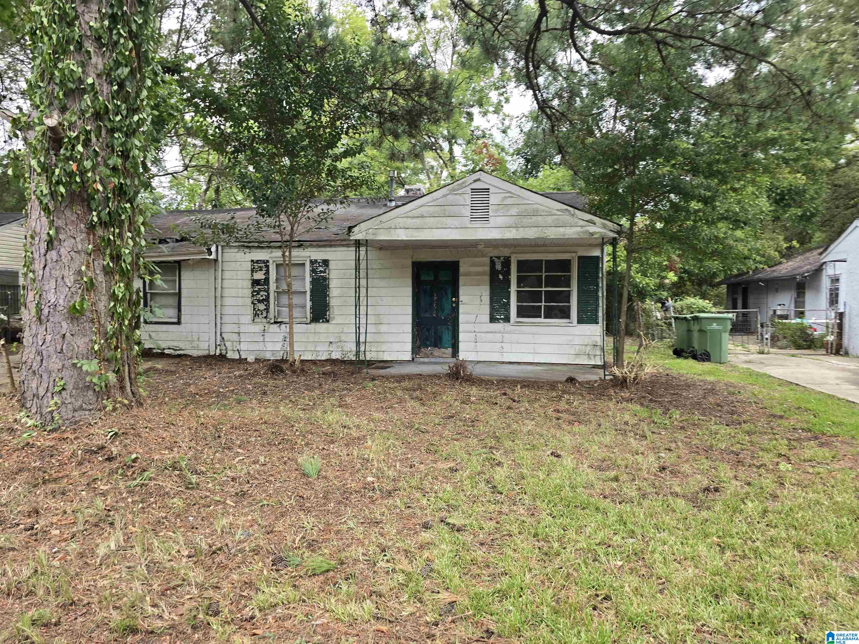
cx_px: 430
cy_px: 322
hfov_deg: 73.9
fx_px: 571
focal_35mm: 23
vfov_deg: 58.9
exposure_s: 1/180
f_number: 1.7
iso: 50
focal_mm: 6.3
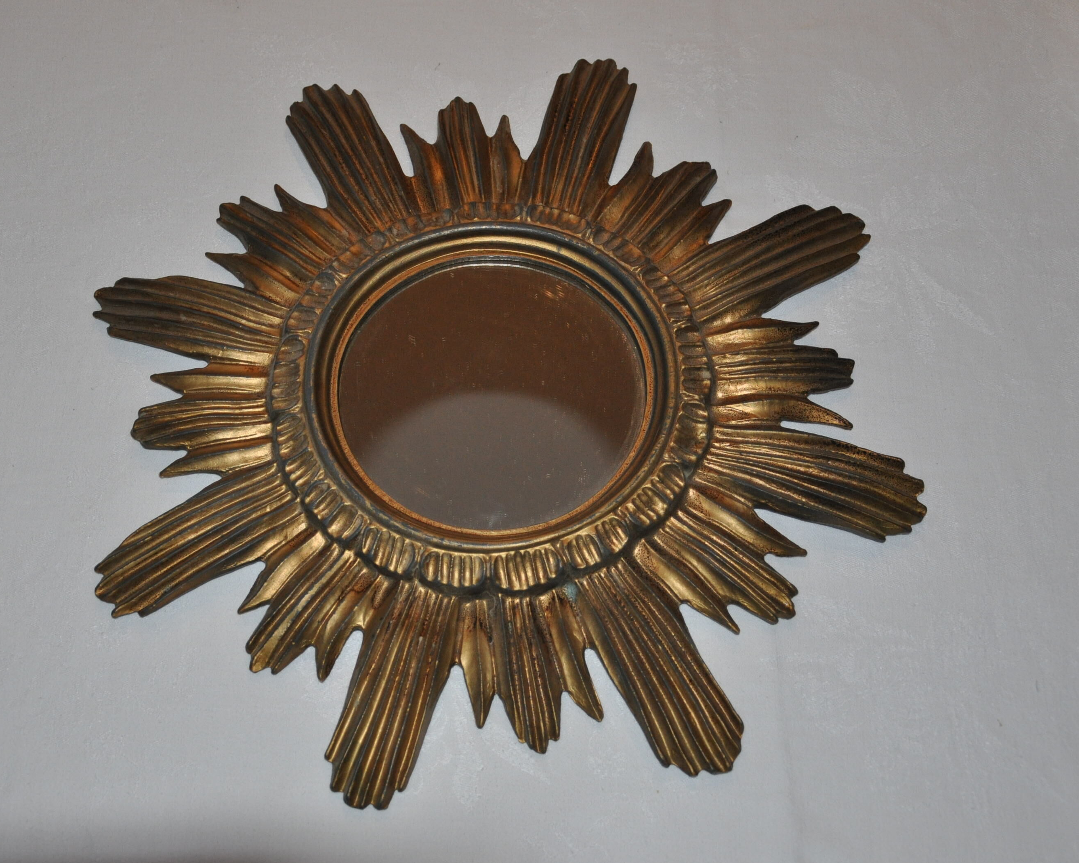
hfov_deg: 34.1
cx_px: 479
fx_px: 1756
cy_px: 437
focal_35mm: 55
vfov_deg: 27.6
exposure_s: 1/60
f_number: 4.2
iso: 800
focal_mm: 32
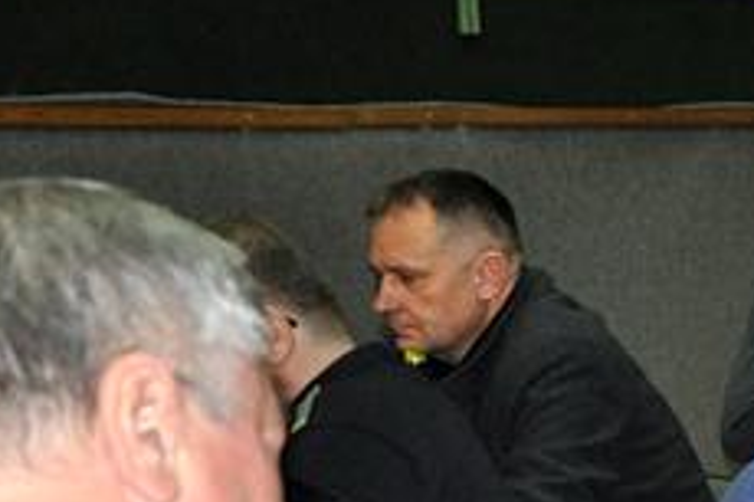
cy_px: 783
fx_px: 2906
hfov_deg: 13.4
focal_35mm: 139
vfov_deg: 9.5
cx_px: 1305
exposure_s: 1/60
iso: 1250
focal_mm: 25
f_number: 4.5
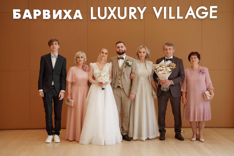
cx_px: 117
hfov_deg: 36.2
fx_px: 357
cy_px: 78
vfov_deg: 24.6
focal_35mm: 55
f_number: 2.8
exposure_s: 1/500
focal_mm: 55
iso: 640
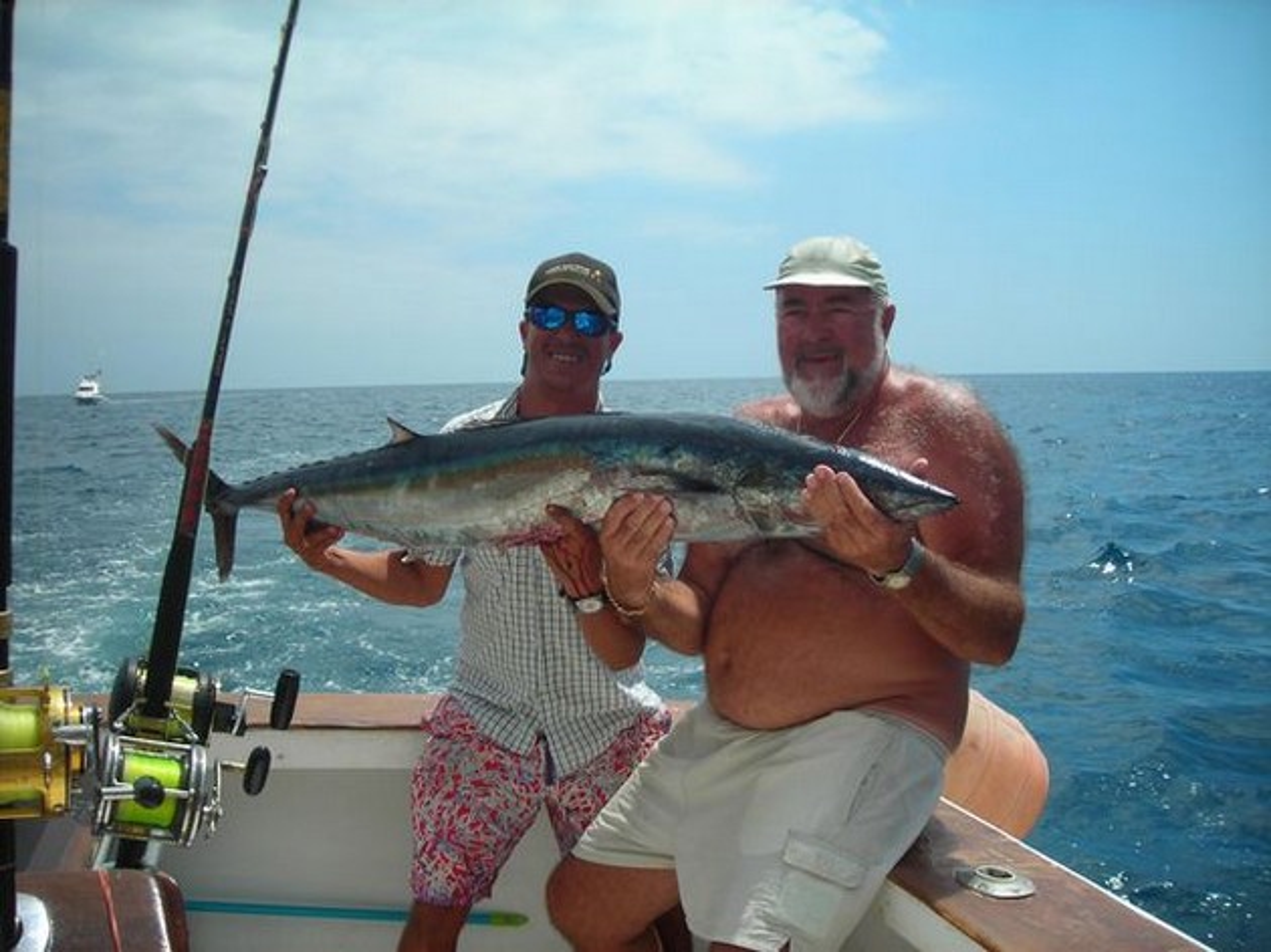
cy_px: 476
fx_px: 1395
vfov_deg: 37.7
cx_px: 636
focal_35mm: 38
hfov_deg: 49.0
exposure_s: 1/280
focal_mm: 6.3
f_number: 6.4
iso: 50
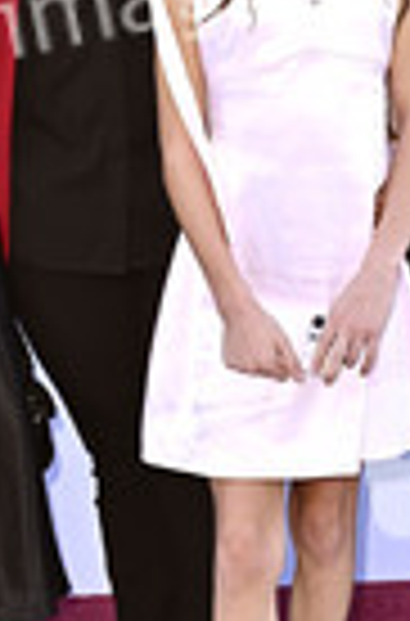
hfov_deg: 10.6
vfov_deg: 16.0
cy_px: 207
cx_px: 176
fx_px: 2203
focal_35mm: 128
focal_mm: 44
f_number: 5
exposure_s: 1/320
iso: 800
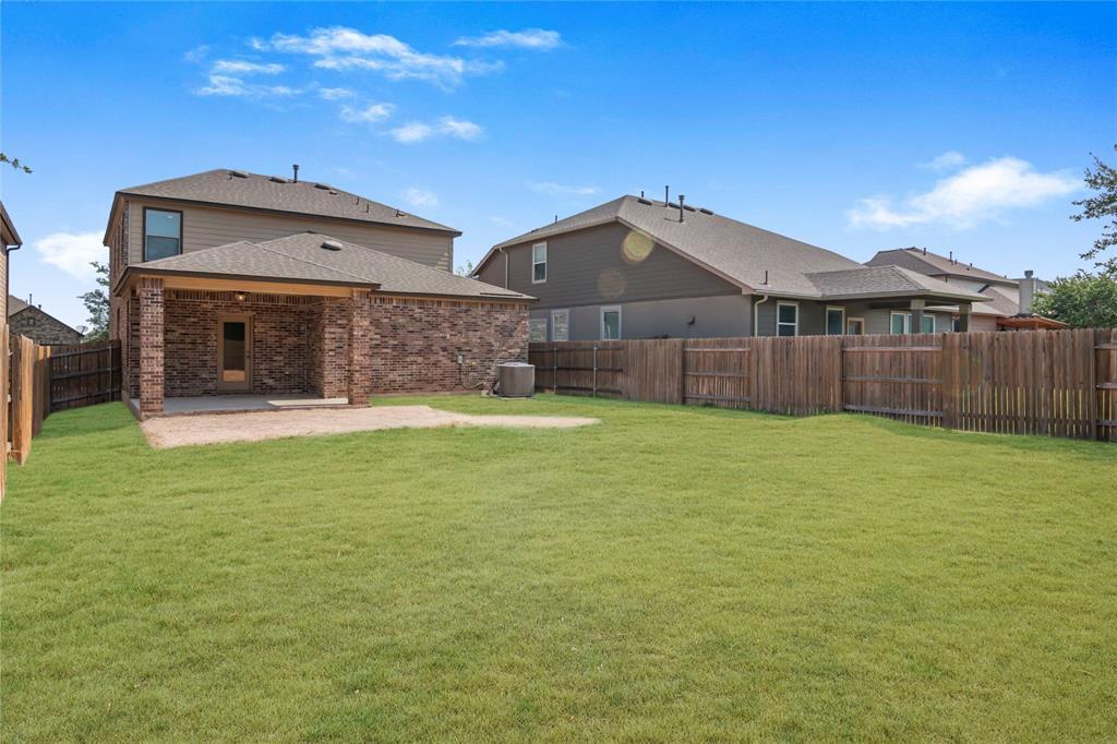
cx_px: 558
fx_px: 558
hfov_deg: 90.0
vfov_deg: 67.3
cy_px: 372
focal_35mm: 18
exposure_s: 1/320
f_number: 9
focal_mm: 12
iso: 100
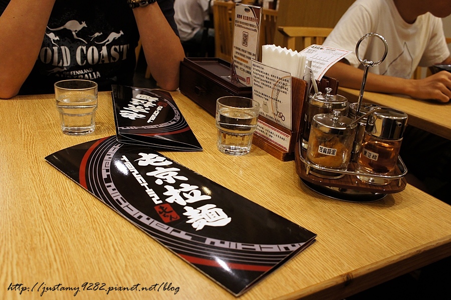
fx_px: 394
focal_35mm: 32
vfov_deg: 41.7
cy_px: 150
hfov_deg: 59.5
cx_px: 226
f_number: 5
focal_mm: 21
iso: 1000
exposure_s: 1/40
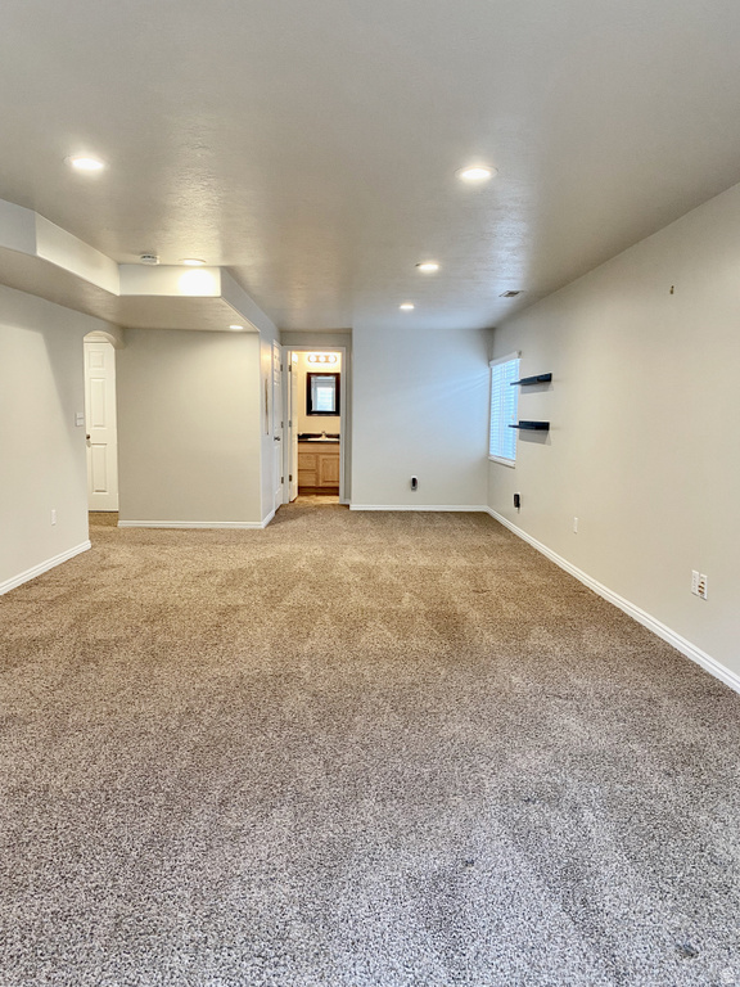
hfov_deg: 53.1
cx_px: 370
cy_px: 494
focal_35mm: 26
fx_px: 741
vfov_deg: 67.3
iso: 200
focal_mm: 4.25
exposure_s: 1/60
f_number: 1.8
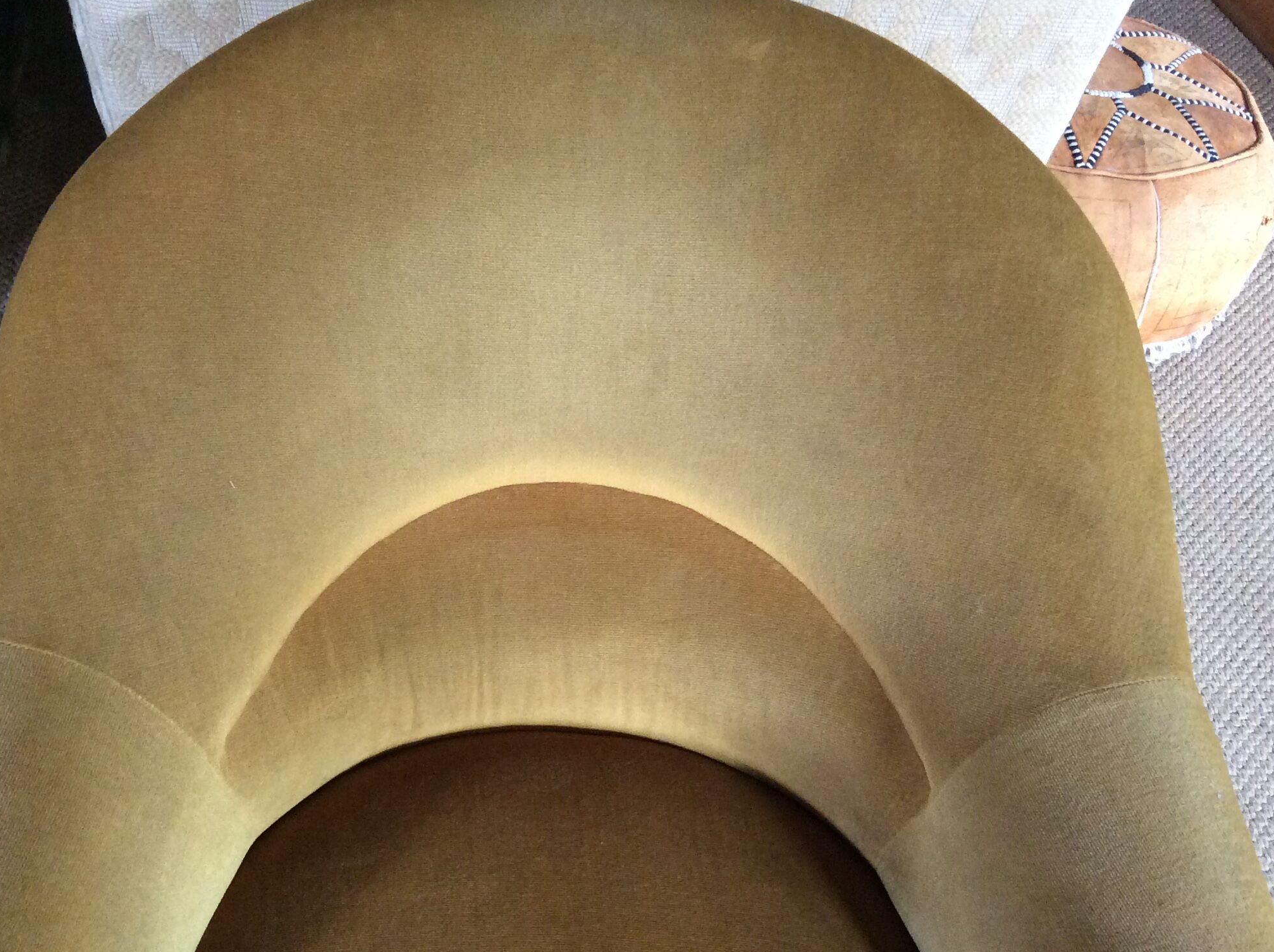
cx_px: 554
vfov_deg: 34.2
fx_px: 1543
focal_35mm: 42
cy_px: 546
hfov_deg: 44.8
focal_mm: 3.3
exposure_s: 1/25
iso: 160
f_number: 2.4
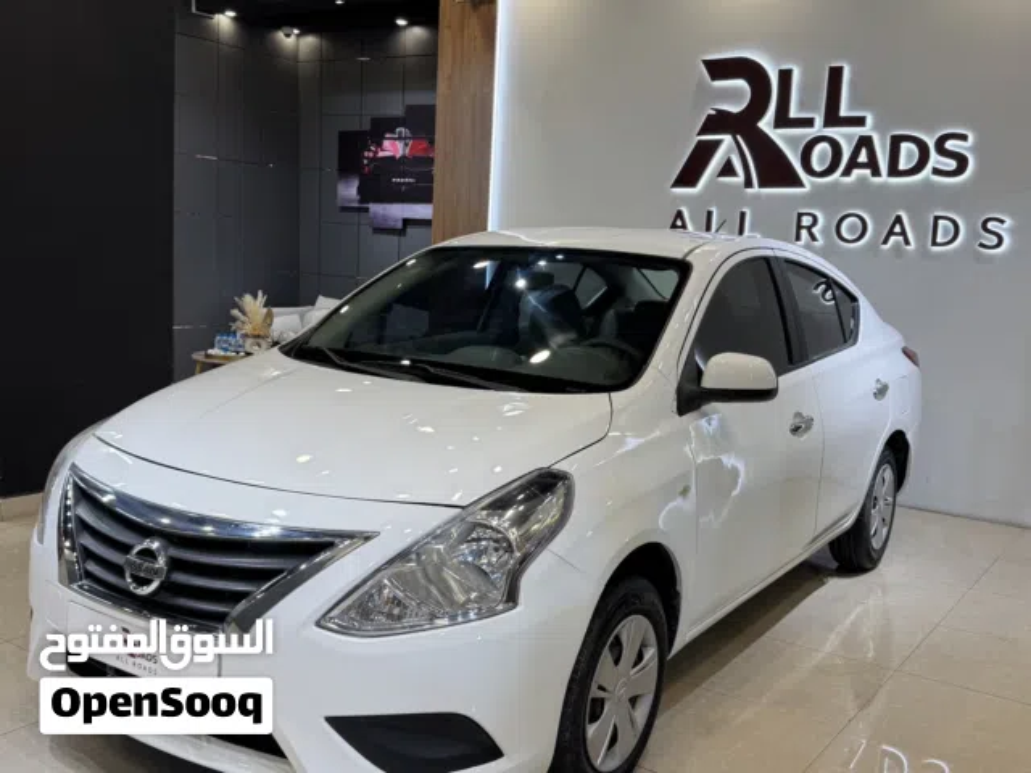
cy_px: 386
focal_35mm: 24
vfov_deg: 56.8
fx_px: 715
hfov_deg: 71.6
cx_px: 516
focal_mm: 6.76
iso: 50
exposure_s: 1/100
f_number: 1.78
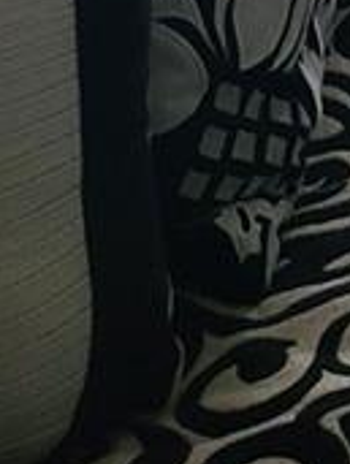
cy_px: -887
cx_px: 1023
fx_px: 2256
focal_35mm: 168
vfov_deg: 9.4
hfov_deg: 7.8
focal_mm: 5
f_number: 1.8
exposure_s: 1/40
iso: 320
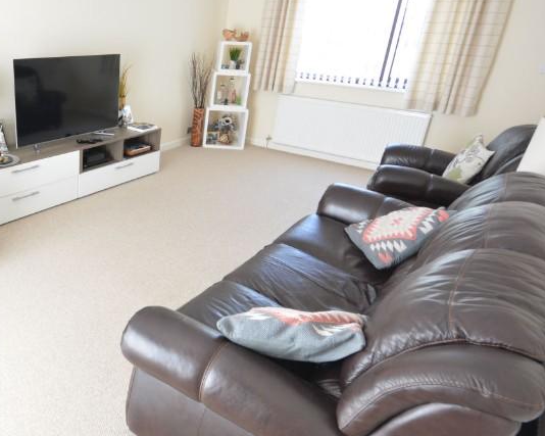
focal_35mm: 27
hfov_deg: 58.9
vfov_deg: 53.1
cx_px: 106
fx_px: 435
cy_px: 197
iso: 400
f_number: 6.3
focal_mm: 10
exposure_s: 1/15
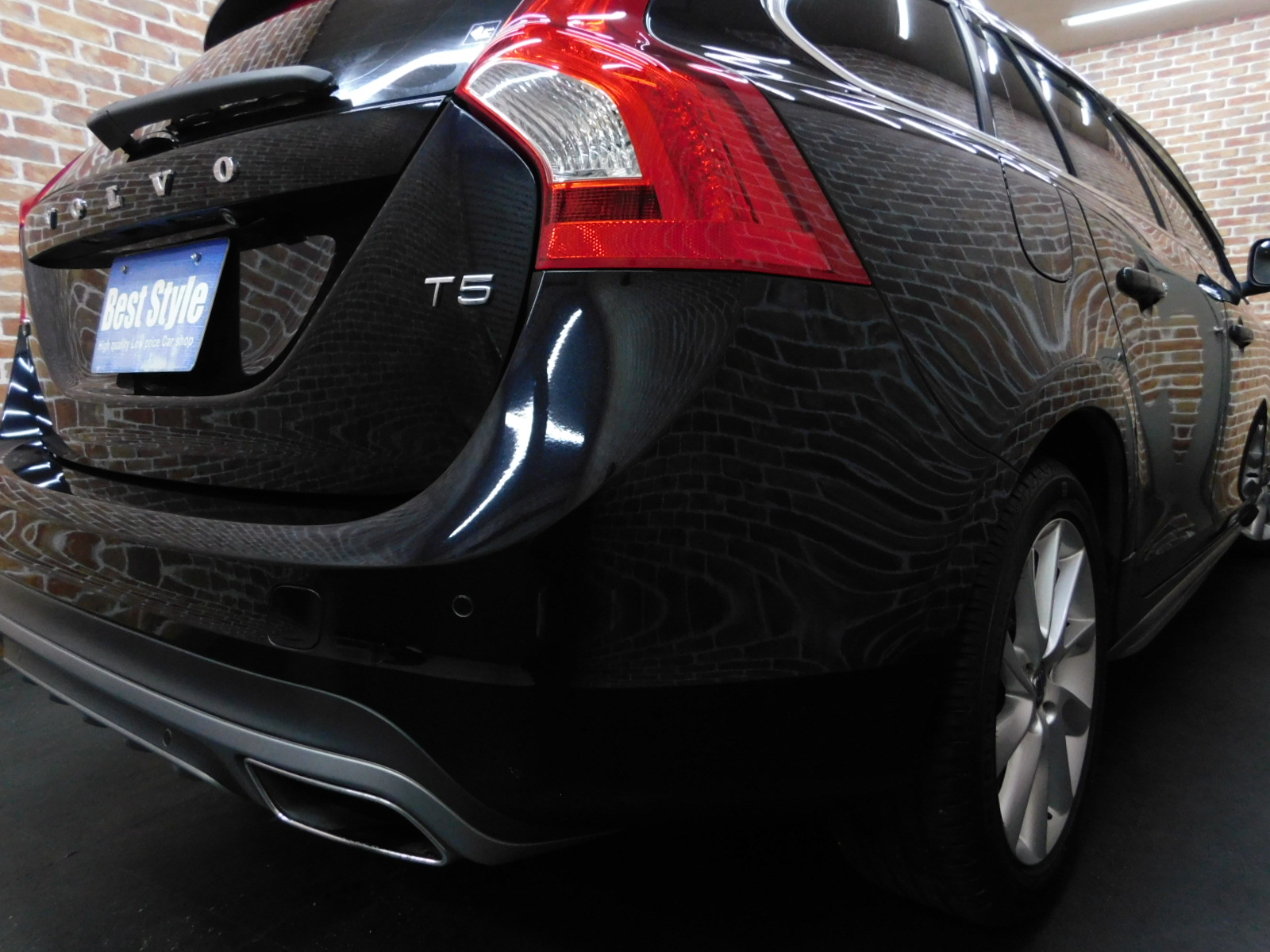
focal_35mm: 23
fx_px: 844
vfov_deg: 58.9
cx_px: 635
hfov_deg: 73.9
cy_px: 476
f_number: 3
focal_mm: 4
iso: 400
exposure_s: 1/30
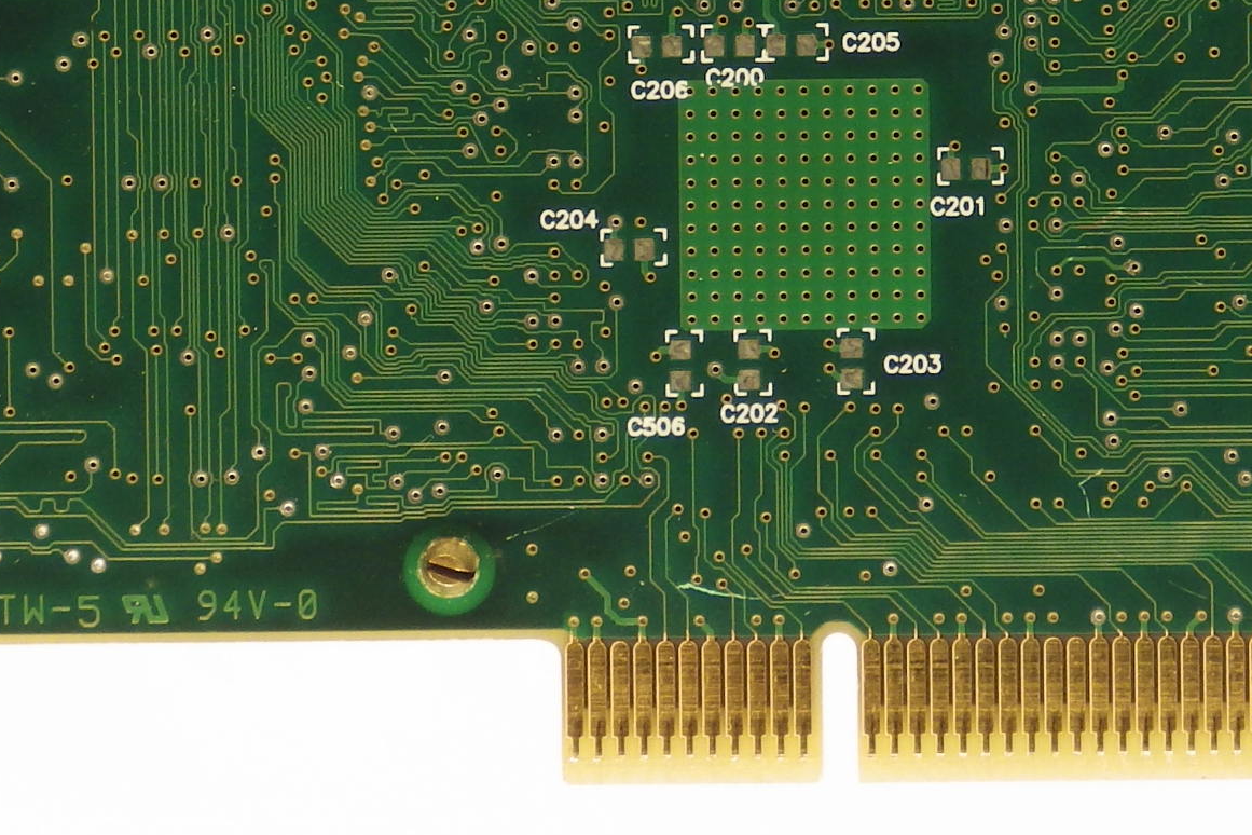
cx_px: 1295
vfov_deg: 3.0
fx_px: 16170
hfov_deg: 4.4
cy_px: 31
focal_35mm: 465
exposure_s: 1/80
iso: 125
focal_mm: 30.4
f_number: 5.3
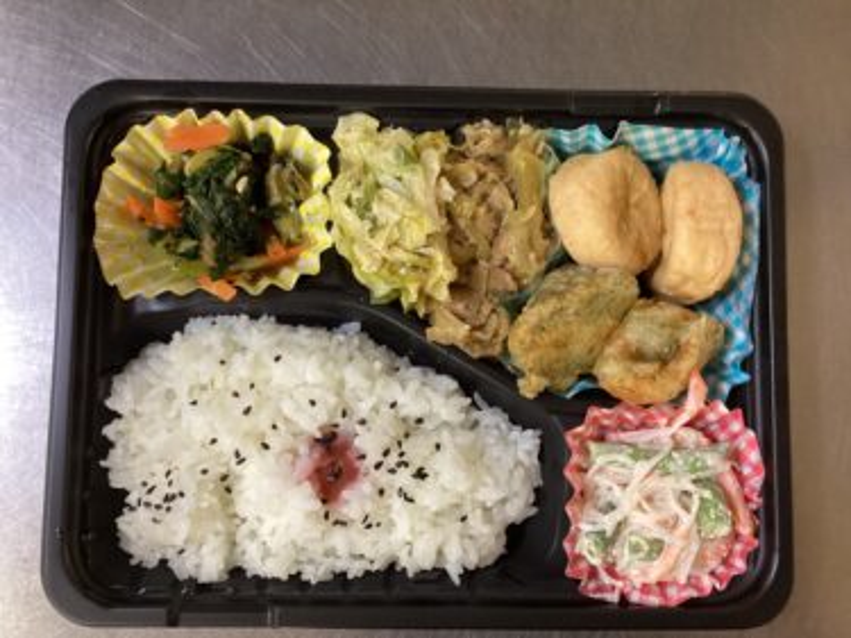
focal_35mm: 31
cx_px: 426
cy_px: 319
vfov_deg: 45.4
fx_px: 762
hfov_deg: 58.4
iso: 250
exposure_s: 1/60
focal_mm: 3.3
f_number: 2.4
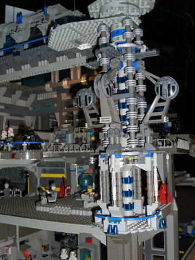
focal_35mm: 38
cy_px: 130
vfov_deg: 49.0
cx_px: 98
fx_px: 286
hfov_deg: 37.7
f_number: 4
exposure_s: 1/60
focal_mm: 7.9
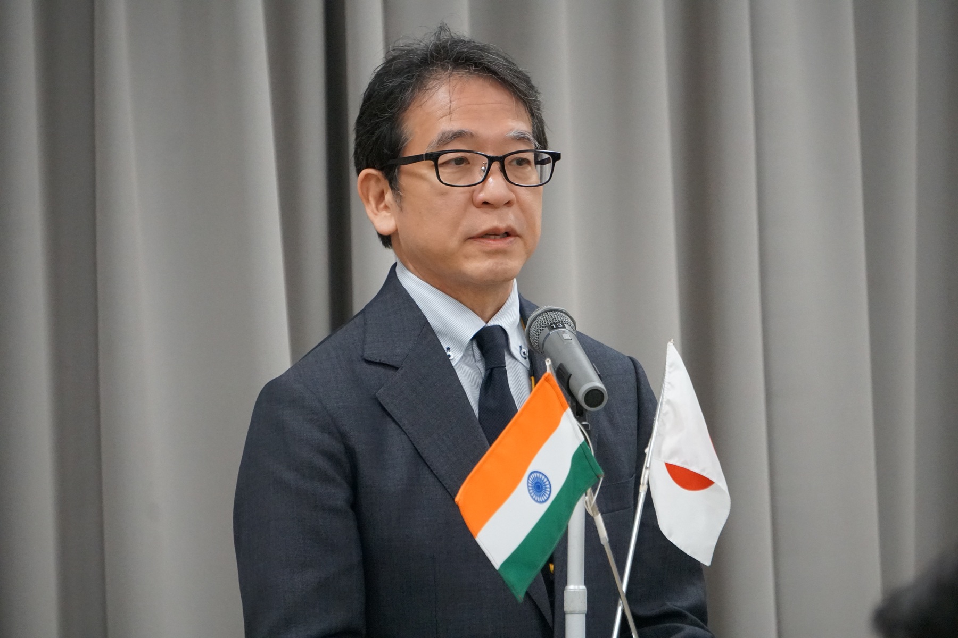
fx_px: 8102
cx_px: 479
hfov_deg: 6.8
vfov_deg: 4.5
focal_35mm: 304
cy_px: 319
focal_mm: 203
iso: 5000
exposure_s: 1/320
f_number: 6.3
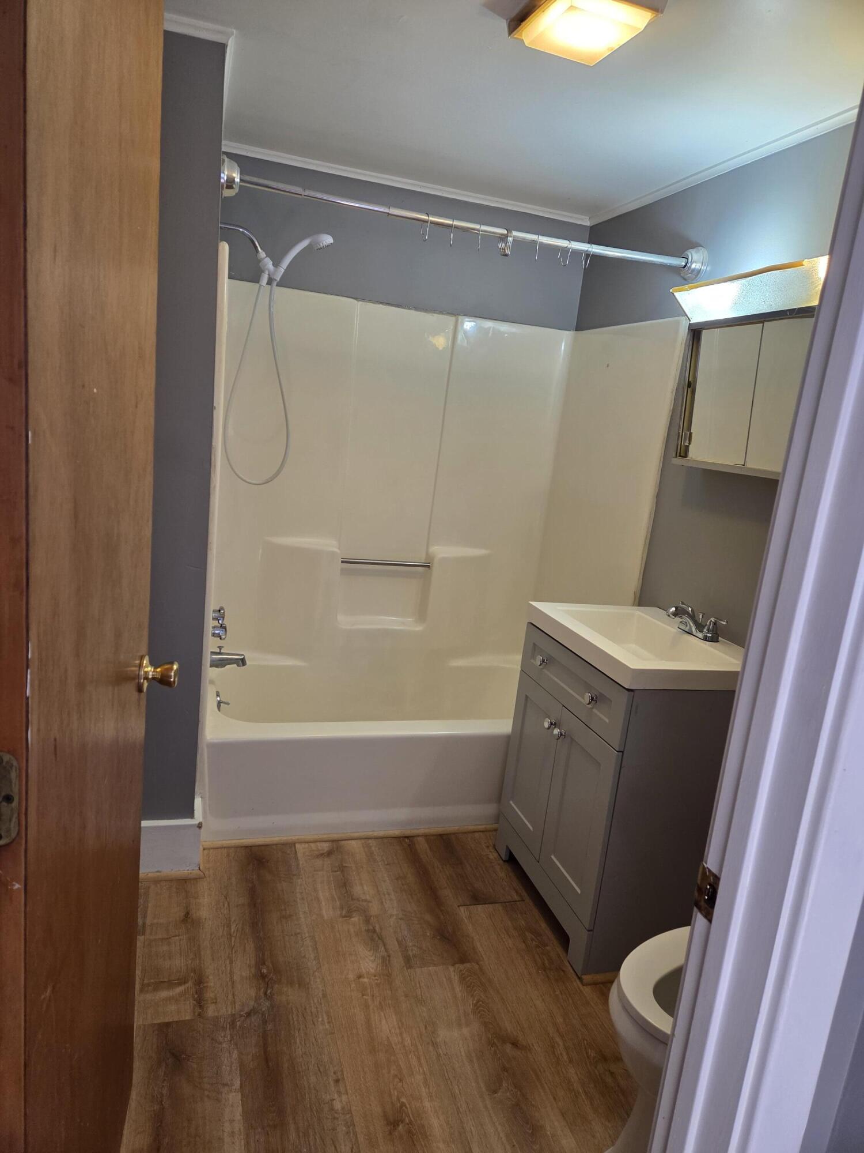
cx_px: 432
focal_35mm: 23
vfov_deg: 73.9
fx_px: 765
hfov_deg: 58.9
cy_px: 576
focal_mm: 5.4
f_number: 1.8
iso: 125
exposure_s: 1/120
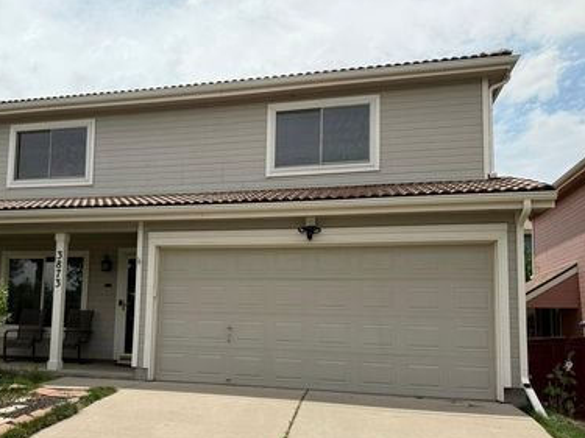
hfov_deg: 55.9
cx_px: 204
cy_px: 277
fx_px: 541
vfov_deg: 43.7
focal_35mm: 32
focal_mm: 6.76
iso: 80
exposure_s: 1/3021
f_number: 1.78
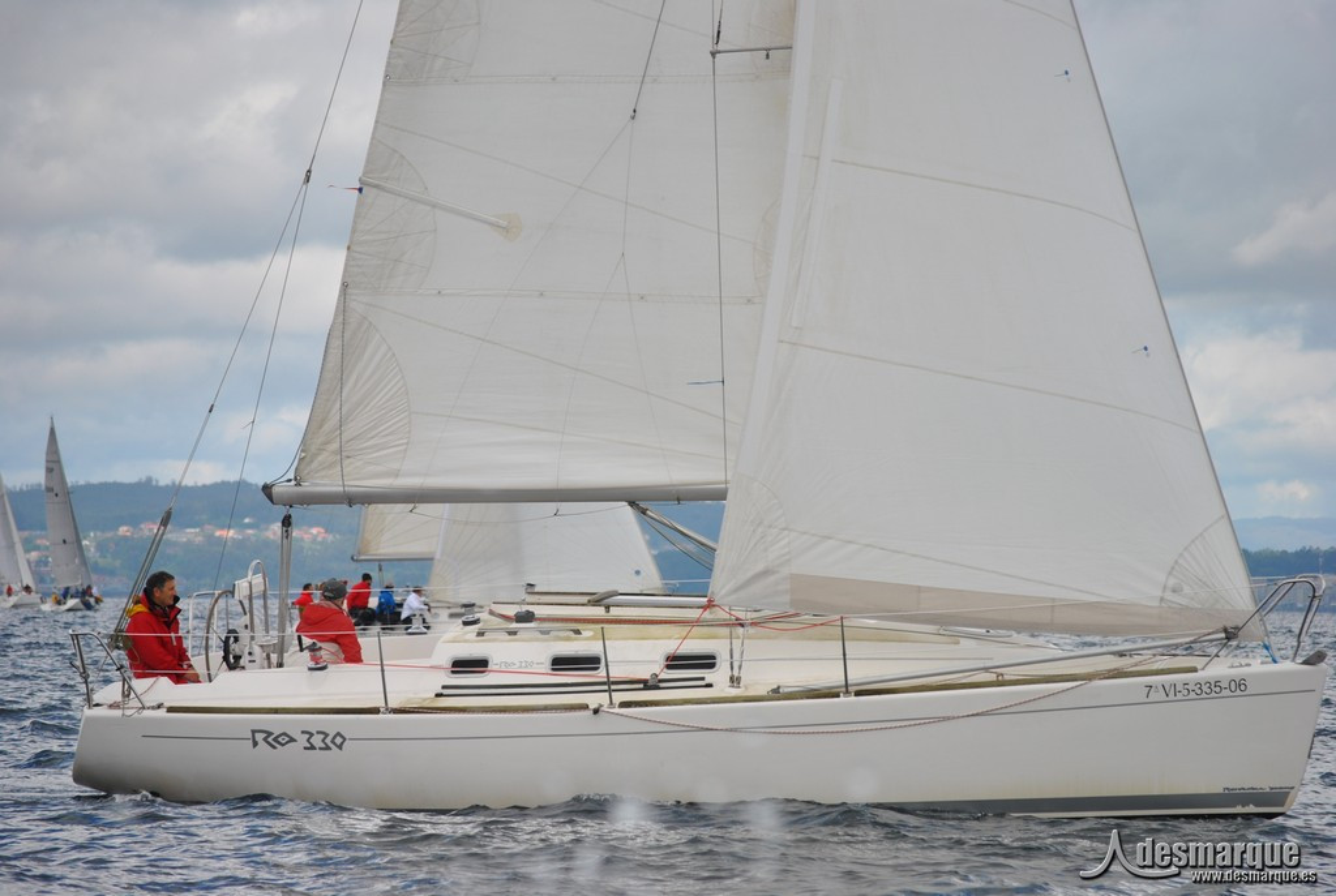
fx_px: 6971
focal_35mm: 188
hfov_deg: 10.9
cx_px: 668
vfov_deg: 7.4
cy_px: 448
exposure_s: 1/500
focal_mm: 125
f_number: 5.6
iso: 100
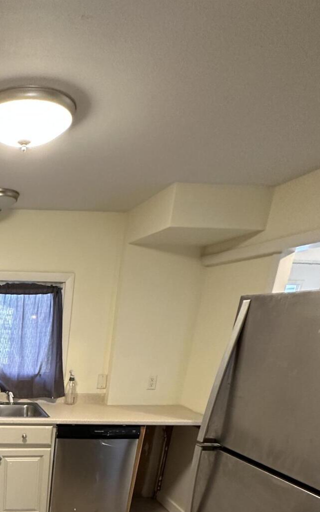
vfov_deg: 55.4
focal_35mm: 29
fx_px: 404
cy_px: 467
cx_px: -26
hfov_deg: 36.9
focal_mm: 2.22
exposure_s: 1/60
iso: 250
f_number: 2.2
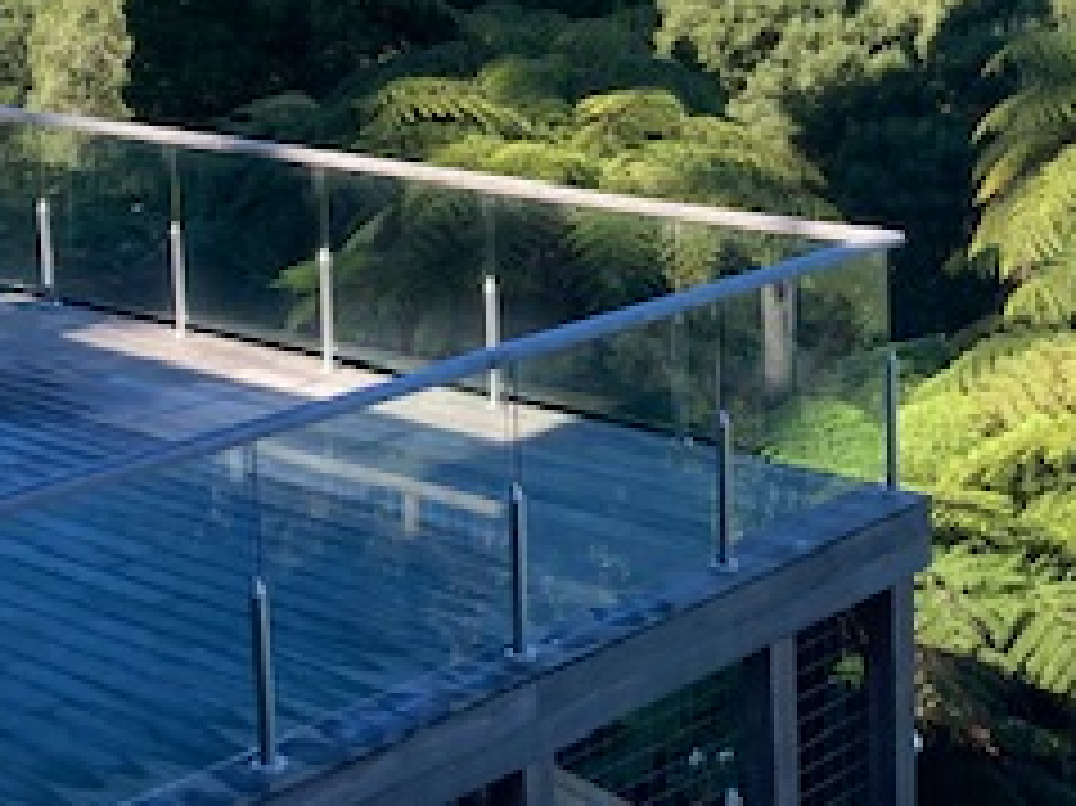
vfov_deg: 19.5
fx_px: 2330
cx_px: 882
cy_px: 185
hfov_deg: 25.5
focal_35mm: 75
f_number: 1.8
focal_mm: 3.99
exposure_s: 1/960
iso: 20
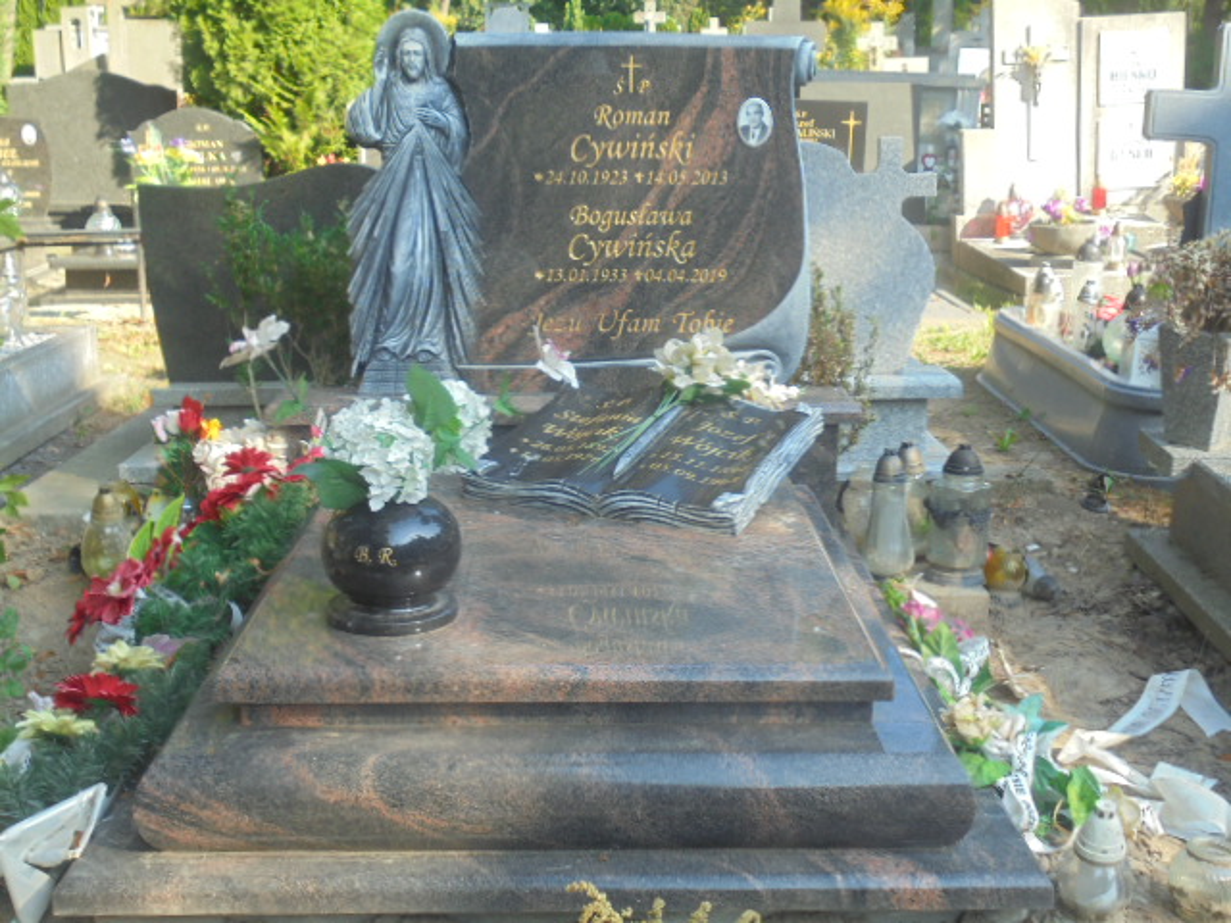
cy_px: 462
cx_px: 616
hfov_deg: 43.9
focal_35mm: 43
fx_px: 1529
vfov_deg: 33.6
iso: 100
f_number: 4.5
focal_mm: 7.8
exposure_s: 1/125
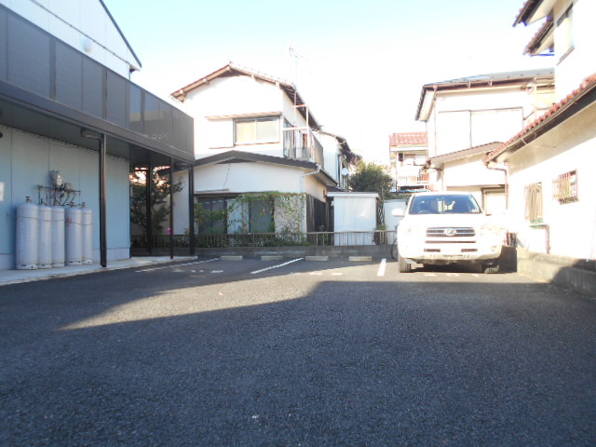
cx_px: 298
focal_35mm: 26
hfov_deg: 67.3
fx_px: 448
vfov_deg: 53.1
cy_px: 224
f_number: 3.2
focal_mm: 4.6
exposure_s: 1/160
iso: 80
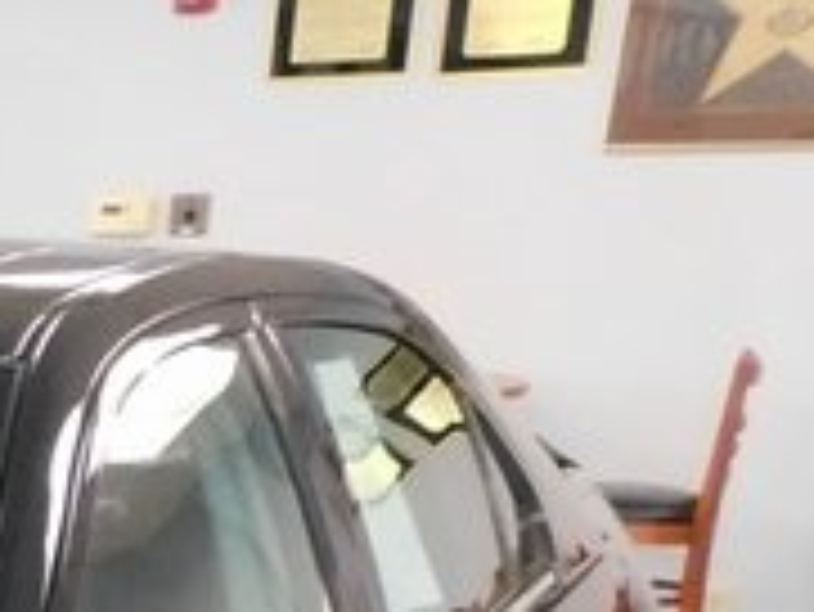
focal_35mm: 130
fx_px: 3059
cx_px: -1232
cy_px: 1292
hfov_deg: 11.8
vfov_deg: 10.4
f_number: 3
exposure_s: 1/20
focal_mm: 4
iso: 400
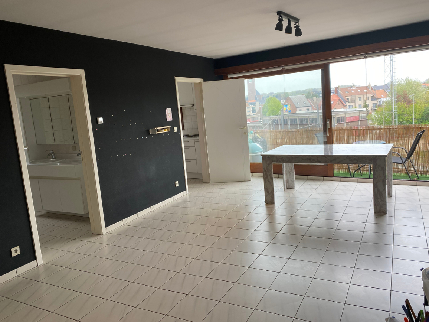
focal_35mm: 27
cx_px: 219
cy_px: 155
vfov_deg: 51.3
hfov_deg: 65.3
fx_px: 335
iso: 32
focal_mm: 4.25
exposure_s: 1/207
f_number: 1.8
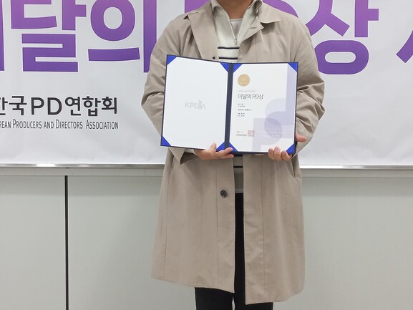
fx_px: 621
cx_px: 183
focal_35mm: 52
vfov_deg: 28.0
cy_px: 140
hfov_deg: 36.8
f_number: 1.8
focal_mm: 4.6
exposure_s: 1/60
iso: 160
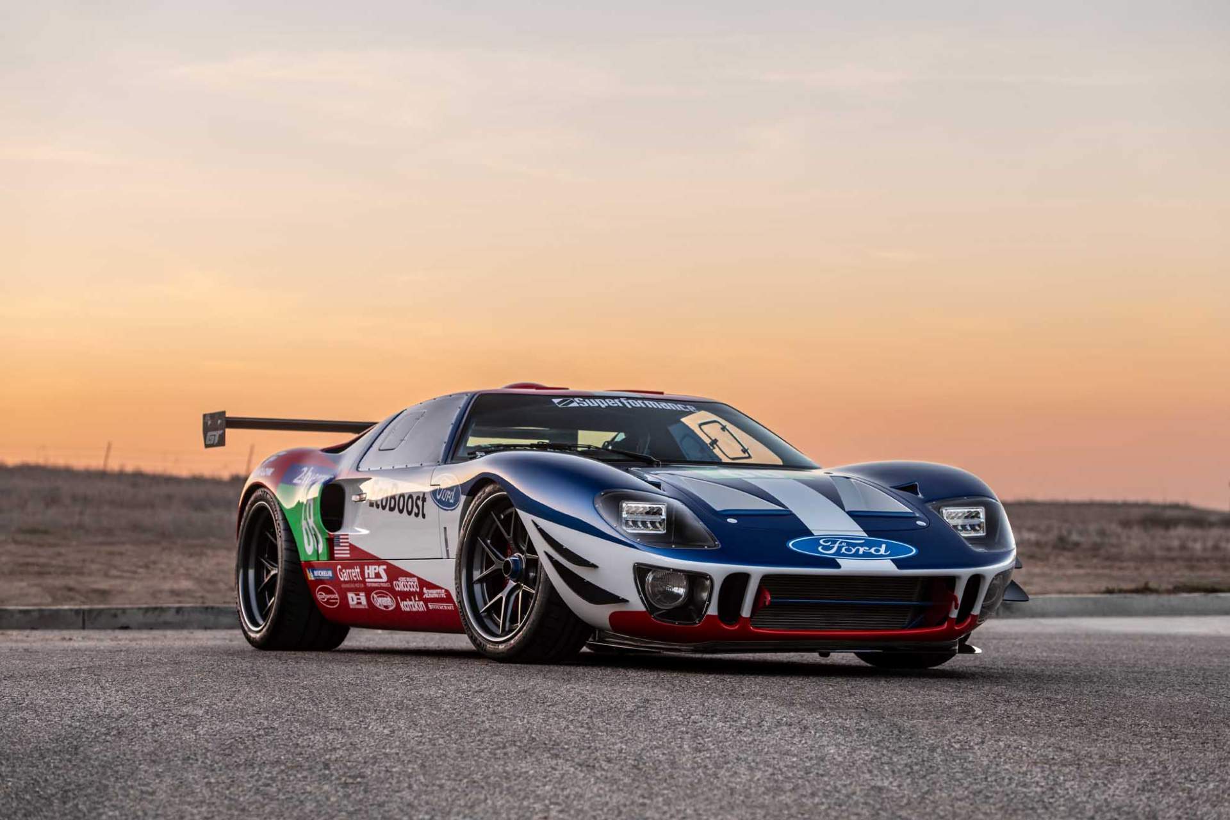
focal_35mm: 92
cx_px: 615
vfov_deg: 14.9
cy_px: 410
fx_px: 3143
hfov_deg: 22.1
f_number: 5
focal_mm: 92
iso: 64
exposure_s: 1/20
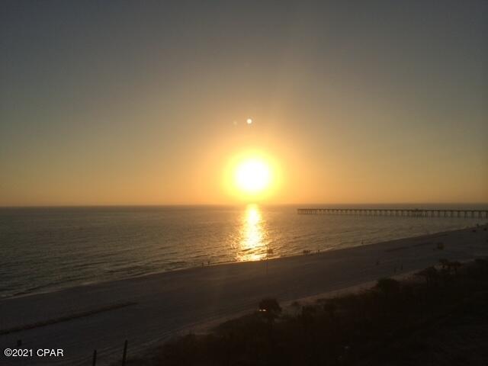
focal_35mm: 30
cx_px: 244
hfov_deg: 60.0
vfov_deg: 46.8
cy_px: 183
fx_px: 423
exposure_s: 1/6849
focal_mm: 4.12
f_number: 2.2
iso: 40
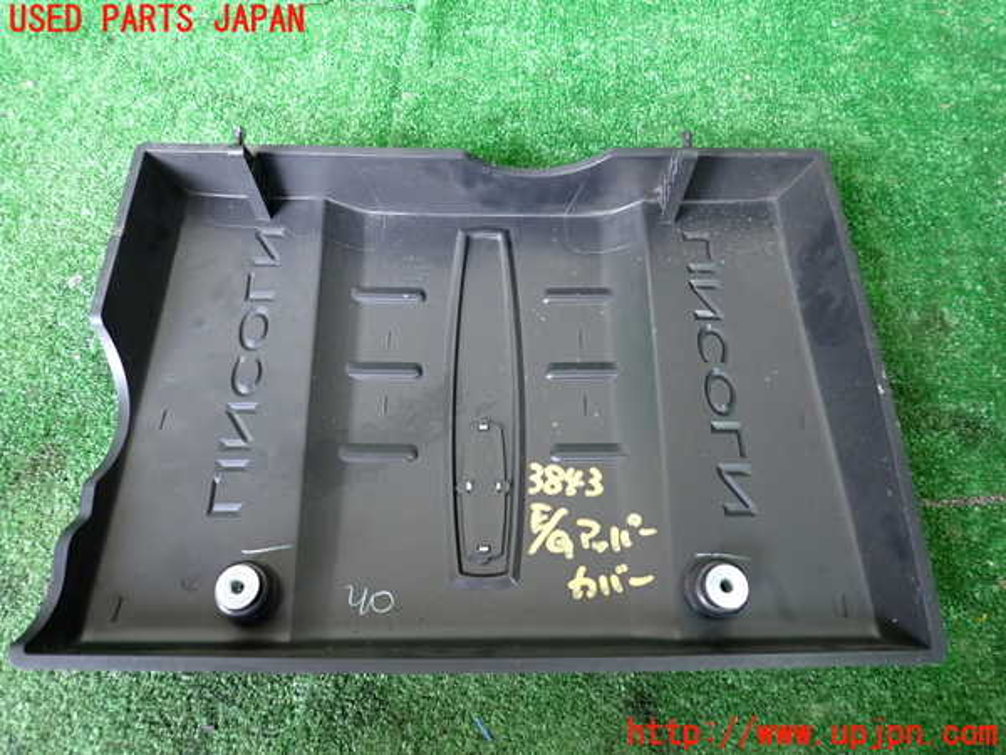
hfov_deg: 69.4
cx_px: 503
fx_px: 727
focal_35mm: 25
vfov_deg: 54.9
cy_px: 378
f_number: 2
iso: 250
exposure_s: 1/30
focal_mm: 4.5
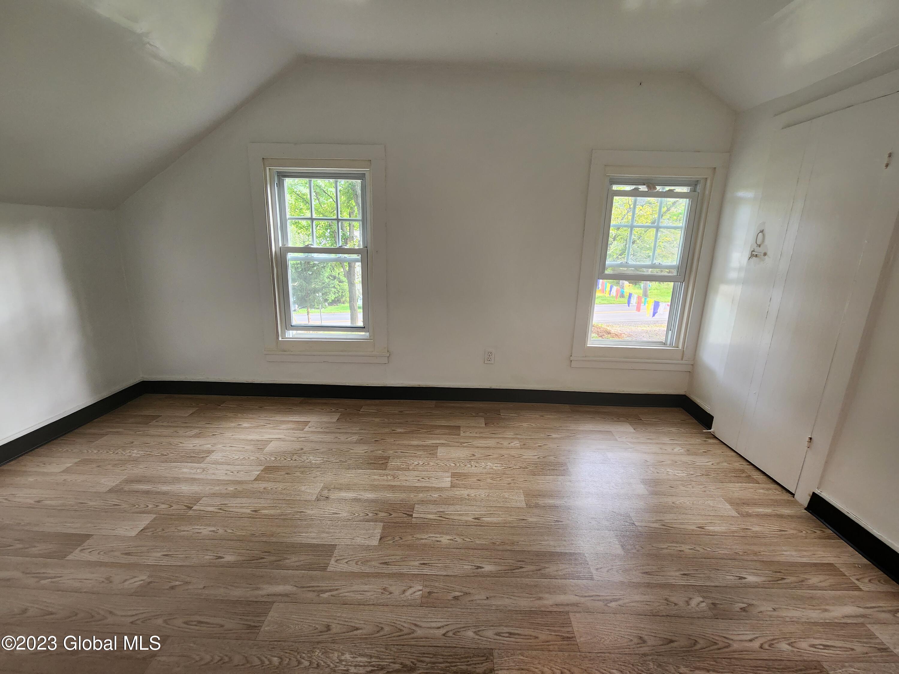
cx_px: 450
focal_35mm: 13
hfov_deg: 106.2
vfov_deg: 89.9
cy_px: 337
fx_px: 338
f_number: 2.2
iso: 200
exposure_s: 1/60
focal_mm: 2.2
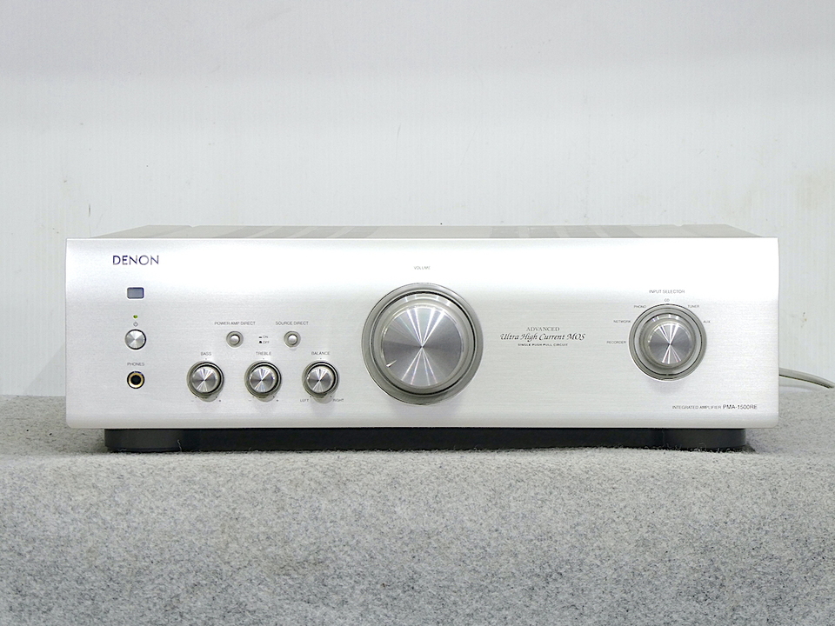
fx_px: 2991
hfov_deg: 15.9
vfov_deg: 12.0
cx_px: 418
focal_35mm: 124
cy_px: 313
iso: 200
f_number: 5.2
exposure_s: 1/10
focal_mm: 22.3
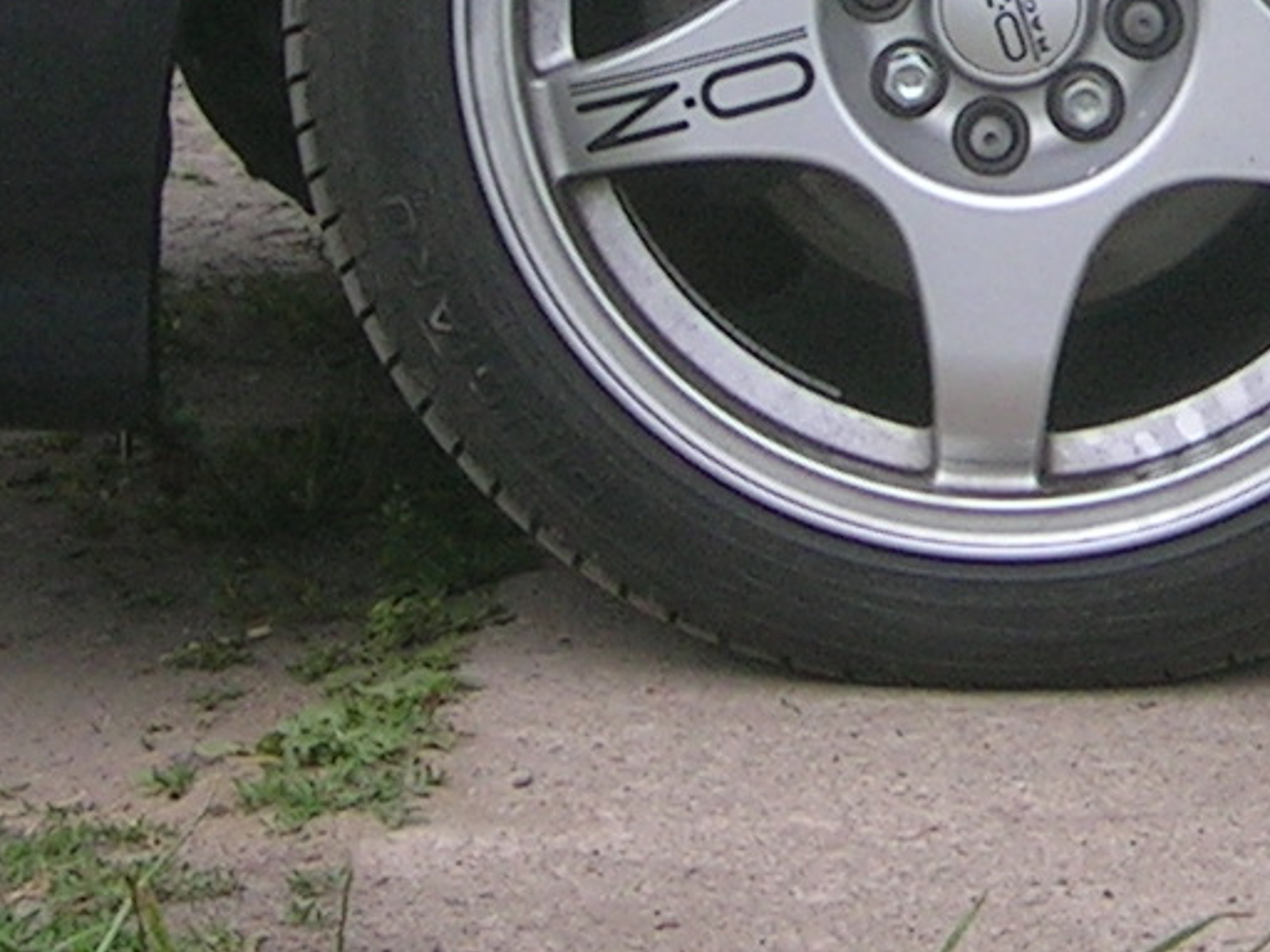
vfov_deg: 8.4
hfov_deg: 11.1
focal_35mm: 176
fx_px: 6457
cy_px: -97
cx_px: 1285
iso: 50
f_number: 3
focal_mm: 6.7
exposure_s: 1/230
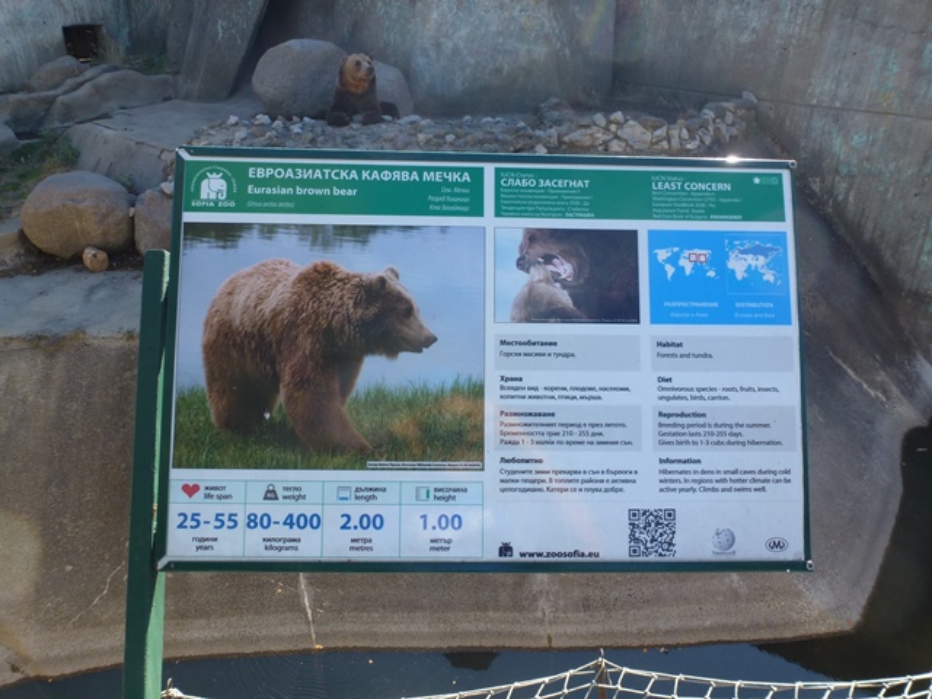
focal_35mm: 26
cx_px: 466
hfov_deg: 67.3
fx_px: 700
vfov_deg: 53.1
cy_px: 350
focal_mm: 4.7
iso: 100
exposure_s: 1/200
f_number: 4
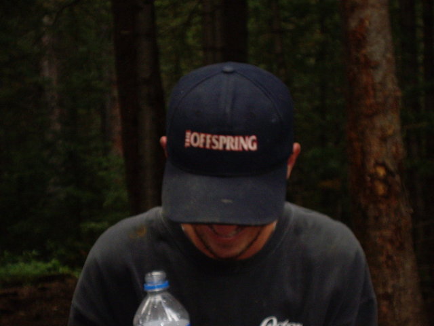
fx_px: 1429
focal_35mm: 114
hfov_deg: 17.3
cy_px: 163
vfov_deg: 13.0
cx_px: 217
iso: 200
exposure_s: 1/125
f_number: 5.2
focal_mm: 18.6
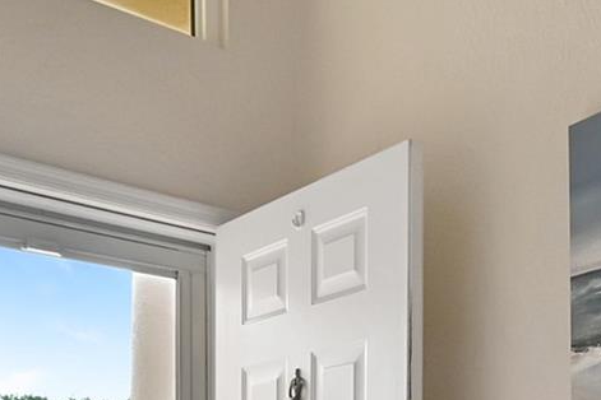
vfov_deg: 22.8
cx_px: 587
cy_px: 555
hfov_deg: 35.5
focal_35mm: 51
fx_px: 851
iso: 1000
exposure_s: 1/320
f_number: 9
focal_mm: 10
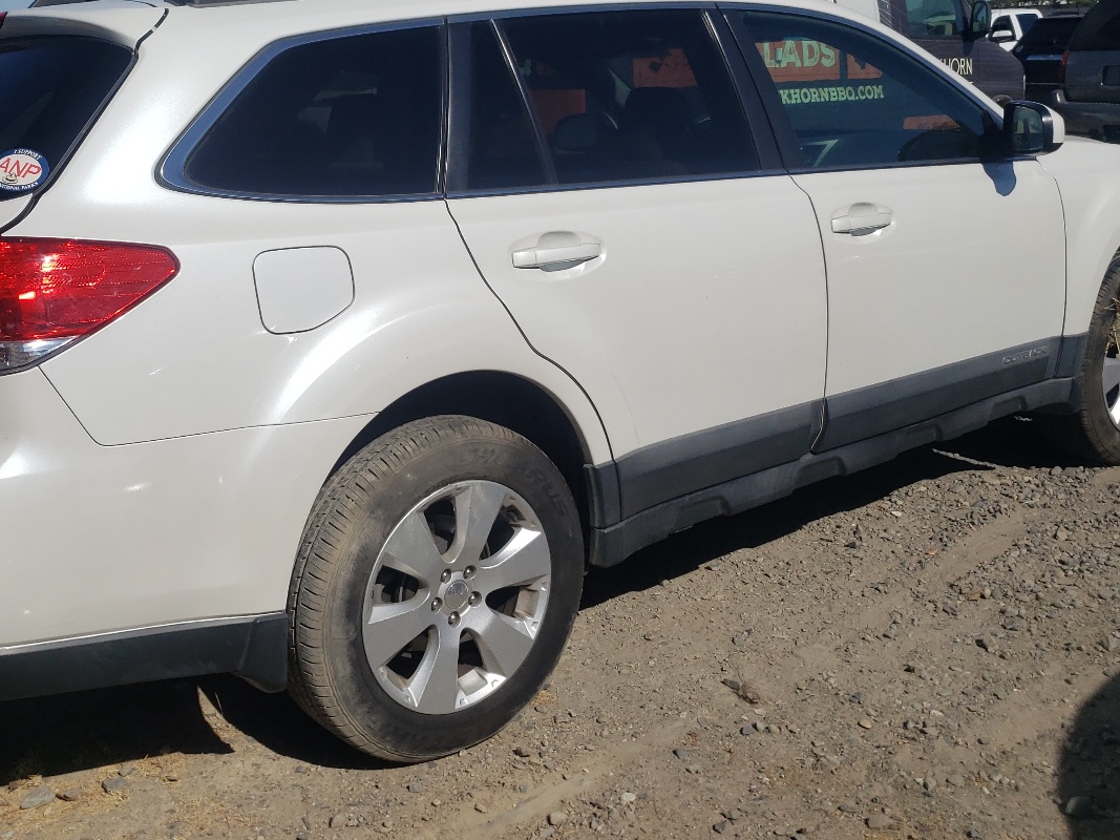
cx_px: 478
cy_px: 316
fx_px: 1262
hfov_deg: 47.7
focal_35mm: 39
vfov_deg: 36.6
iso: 50
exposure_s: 1/10000
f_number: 1.5
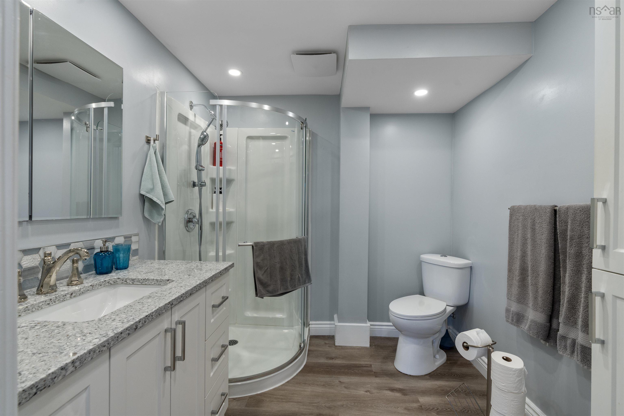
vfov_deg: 73.7
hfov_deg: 96.7
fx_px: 277
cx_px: 312
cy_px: 208
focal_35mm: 16
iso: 400
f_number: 8
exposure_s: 1/10
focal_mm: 16
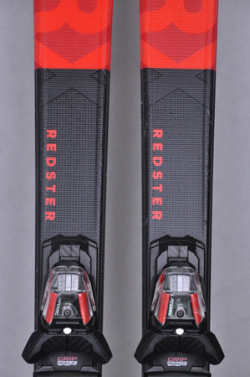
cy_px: 188
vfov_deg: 13.1
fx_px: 1644
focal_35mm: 158
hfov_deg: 8.7
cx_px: 125
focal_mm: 105
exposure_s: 1/125
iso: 3200
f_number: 9.5
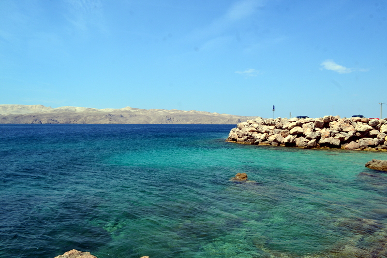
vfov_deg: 48.0
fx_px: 290
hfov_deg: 67.4
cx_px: 194
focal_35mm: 27
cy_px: 129
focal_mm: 18
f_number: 11
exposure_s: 1/500
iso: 400
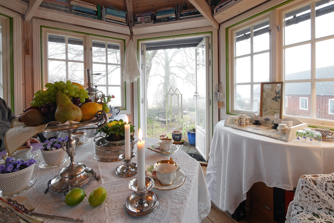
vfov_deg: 77.1
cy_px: 100
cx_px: 164
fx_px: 139
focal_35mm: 15
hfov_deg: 100.4
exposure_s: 1/3.2
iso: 200
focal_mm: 7
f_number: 9
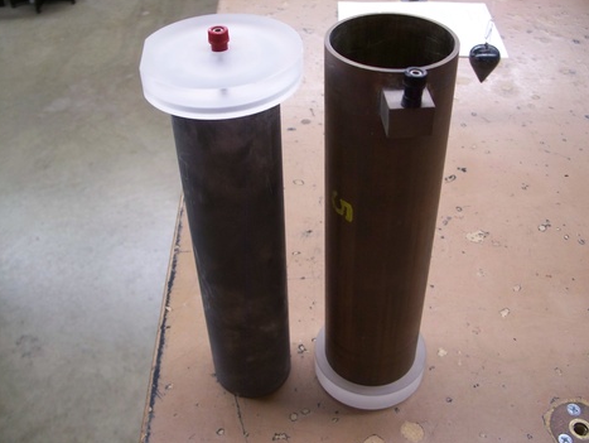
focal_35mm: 38
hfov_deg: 48.9
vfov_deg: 37.8
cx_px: 296
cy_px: 221
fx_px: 647
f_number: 2.8
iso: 200
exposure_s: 1/25
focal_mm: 7.8
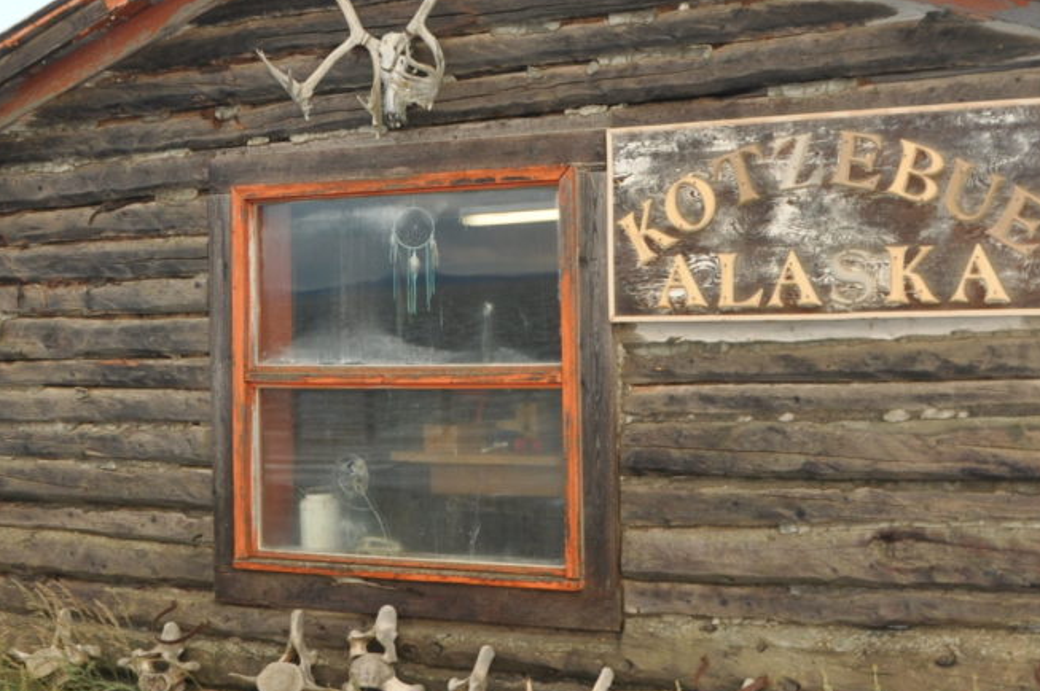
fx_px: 1789
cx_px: 467
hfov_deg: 32.4
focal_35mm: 62
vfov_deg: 21.5
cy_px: 107
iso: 200
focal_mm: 18
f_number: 5
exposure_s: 1/200
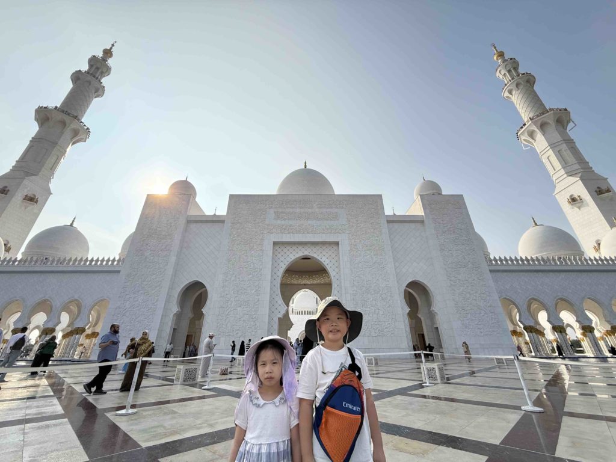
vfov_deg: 85.7
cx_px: 308
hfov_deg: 102.1
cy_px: 231
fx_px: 249
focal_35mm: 14
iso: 80
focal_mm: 2.22
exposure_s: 1/2717
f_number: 2.2
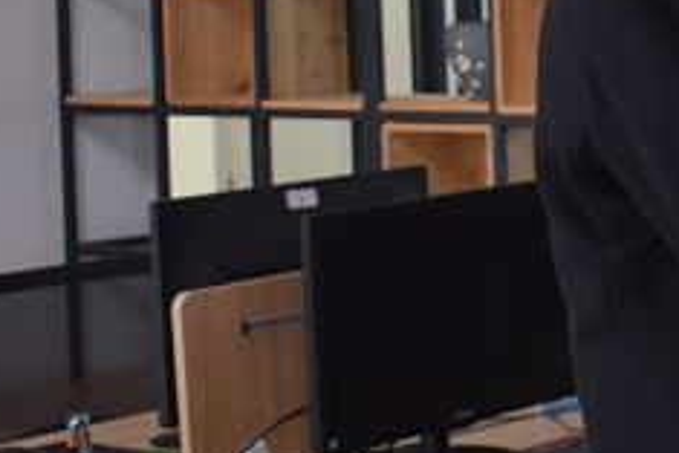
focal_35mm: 141
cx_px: 1089
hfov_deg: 13.5
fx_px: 2661
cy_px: -4
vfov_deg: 9.7
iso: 900
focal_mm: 26
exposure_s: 1/60
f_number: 4
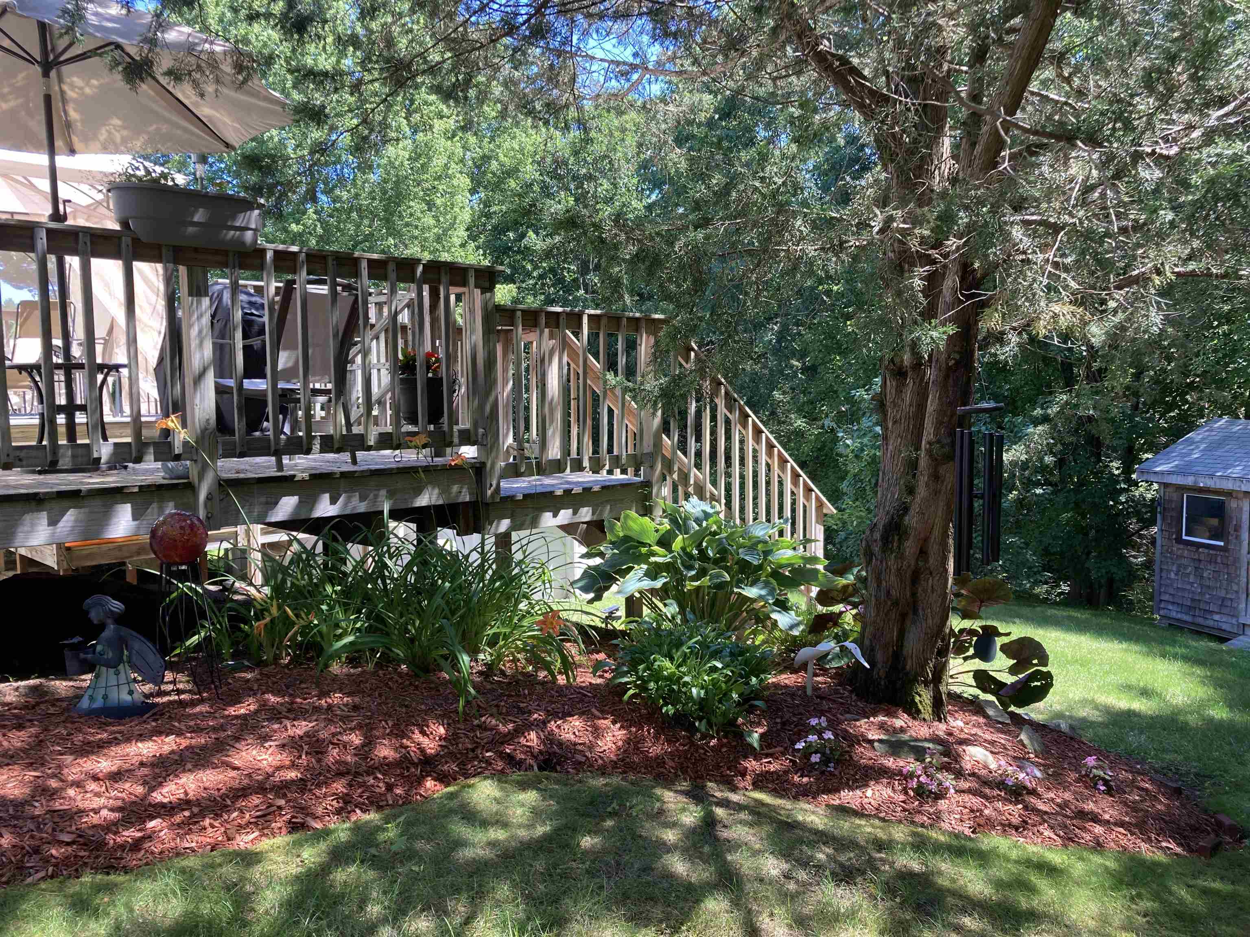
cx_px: 625
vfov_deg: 49.7
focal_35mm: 28
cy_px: 468
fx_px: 1011
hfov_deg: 63.4
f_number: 1.8
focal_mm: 3.99
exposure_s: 1/126
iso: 20
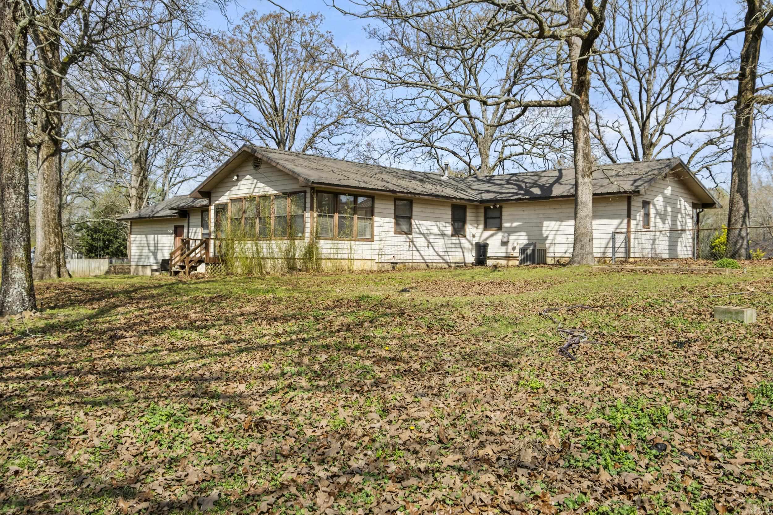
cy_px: 258
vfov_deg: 45.0
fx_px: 623
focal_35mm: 29
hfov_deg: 63.7
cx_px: 386
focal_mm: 19.1
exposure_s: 1/125
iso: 400
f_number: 8
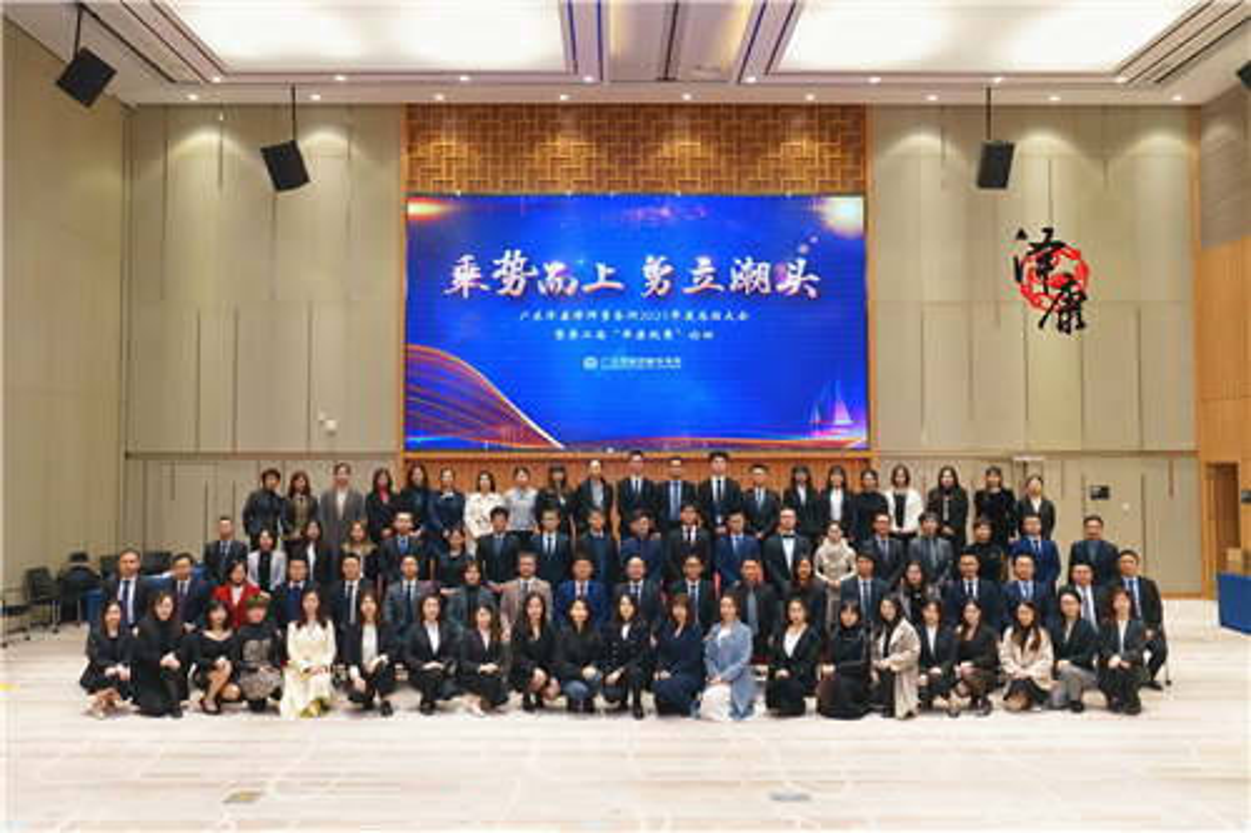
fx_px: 1007
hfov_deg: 63.7
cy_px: 416
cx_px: 626
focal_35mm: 29
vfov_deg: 44.9
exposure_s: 1/100
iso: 2000
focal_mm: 29
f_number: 6.3
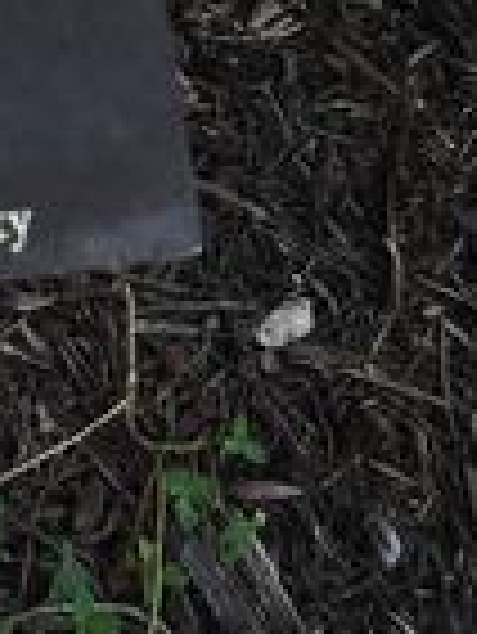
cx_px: -308
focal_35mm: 144
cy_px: -526
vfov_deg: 12.5
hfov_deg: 9.9
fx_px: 2642
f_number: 2.2
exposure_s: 1/399
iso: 32
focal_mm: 4.15
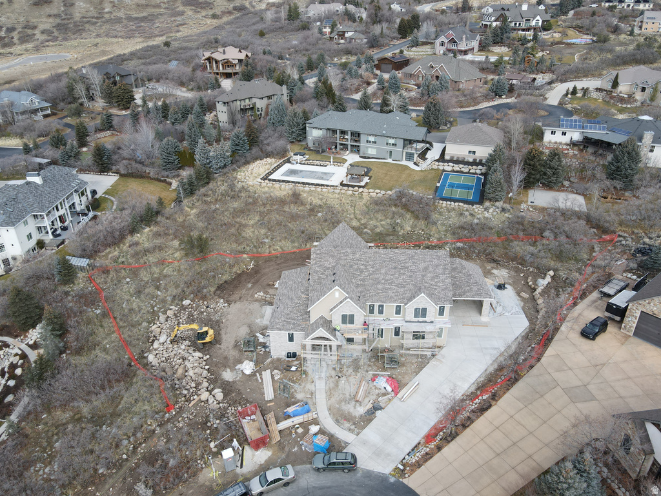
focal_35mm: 24
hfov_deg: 71.6
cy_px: 248
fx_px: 458
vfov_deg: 56.8
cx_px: 330
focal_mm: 4.5
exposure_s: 1/320
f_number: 2.8
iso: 100
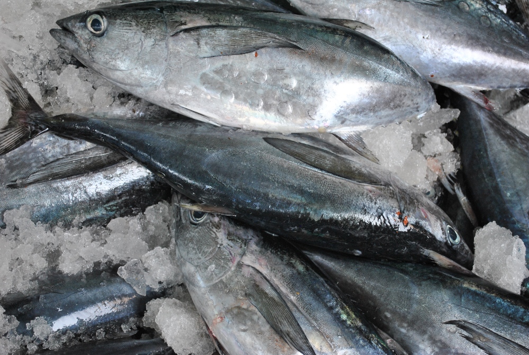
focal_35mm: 63
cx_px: 264
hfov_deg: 31.8
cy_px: 178
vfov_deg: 21.7
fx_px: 928
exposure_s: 1/125
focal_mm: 42
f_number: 5.3
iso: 400
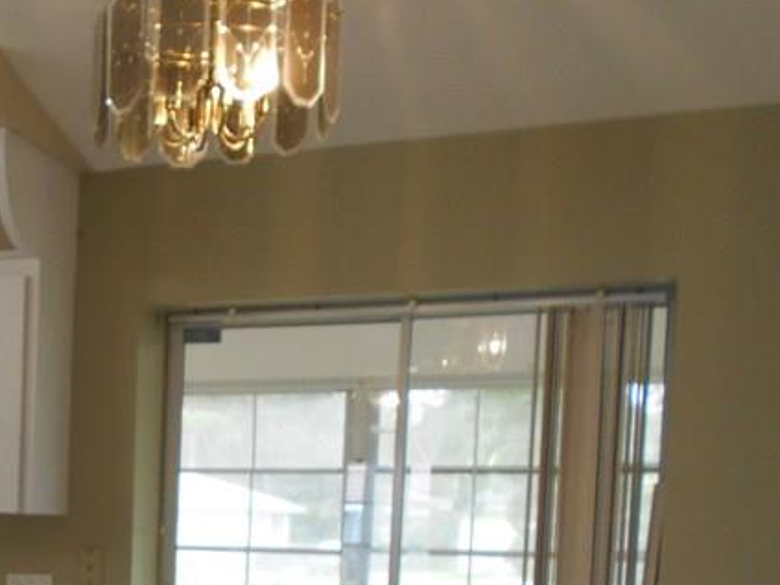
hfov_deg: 27.6
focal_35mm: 63
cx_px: -112
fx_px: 1419
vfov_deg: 22.0
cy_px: 640
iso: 200
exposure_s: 1/30
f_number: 3.2
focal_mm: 4.6
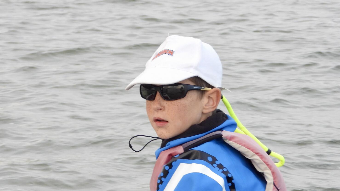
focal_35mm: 205
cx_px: 163
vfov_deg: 5.9
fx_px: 1848
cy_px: 151
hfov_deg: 10.5
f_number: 4
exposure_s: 1/250
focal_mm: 27.9
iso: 200
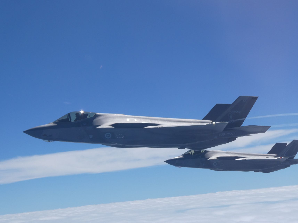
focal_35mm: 94
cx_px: 161
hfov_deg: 20.9
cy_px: 100
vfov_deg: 15.7
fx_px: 809
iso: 80
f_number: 5
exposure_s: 1/1000
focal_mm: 15
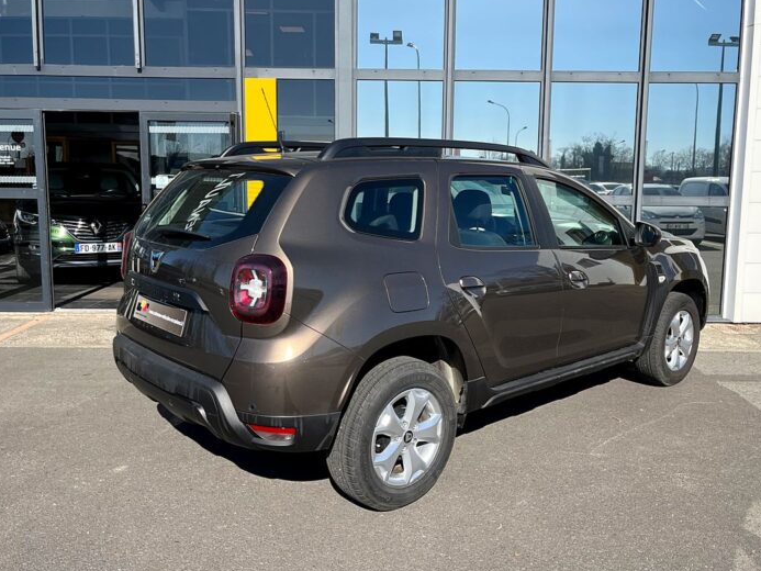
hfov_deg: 59.9
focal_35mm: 30
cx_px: 398
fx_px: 660
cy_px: 264
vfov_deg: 46.8
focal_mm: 5.1
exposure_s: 1/2688
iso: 50
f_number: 1.6
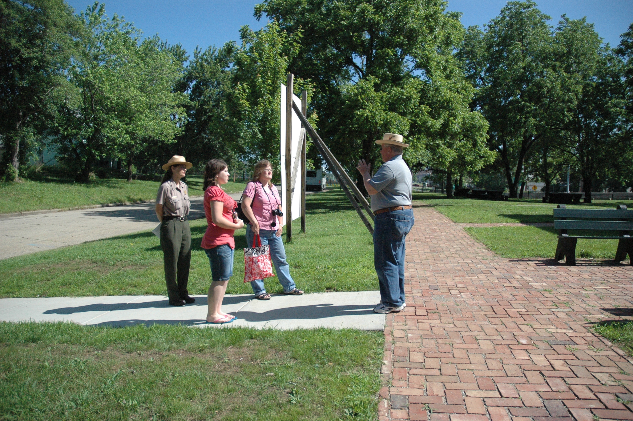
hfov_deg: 67.4
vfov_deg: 47.8
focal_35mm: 27
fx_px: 474
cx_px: 316
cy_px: 210
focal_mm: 18
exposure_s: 1/8000
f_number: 3.5
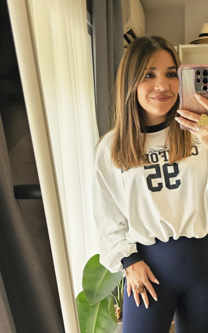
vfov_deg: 48.9
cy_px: 239
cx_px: 162
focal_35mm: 39
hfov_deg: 32.0
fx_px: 354
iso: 200
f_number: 1.7
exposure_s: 1/142
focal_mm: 6.3
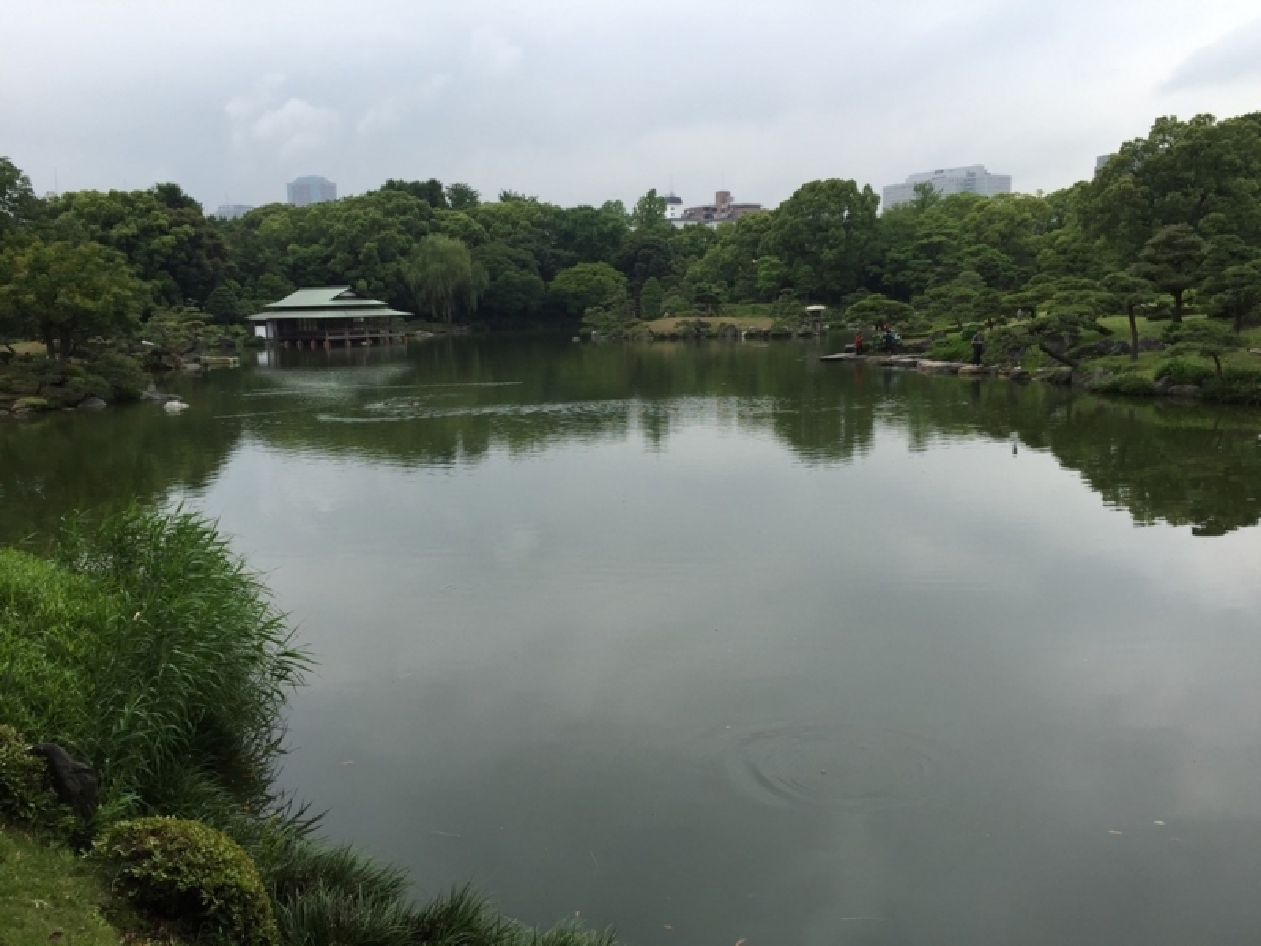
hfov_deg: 61.7
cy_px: 473
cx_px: 630
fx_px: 1056
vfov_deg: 48.2
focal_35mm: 29
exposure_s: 1/860
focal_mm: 4.15
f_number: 2.2
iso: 32
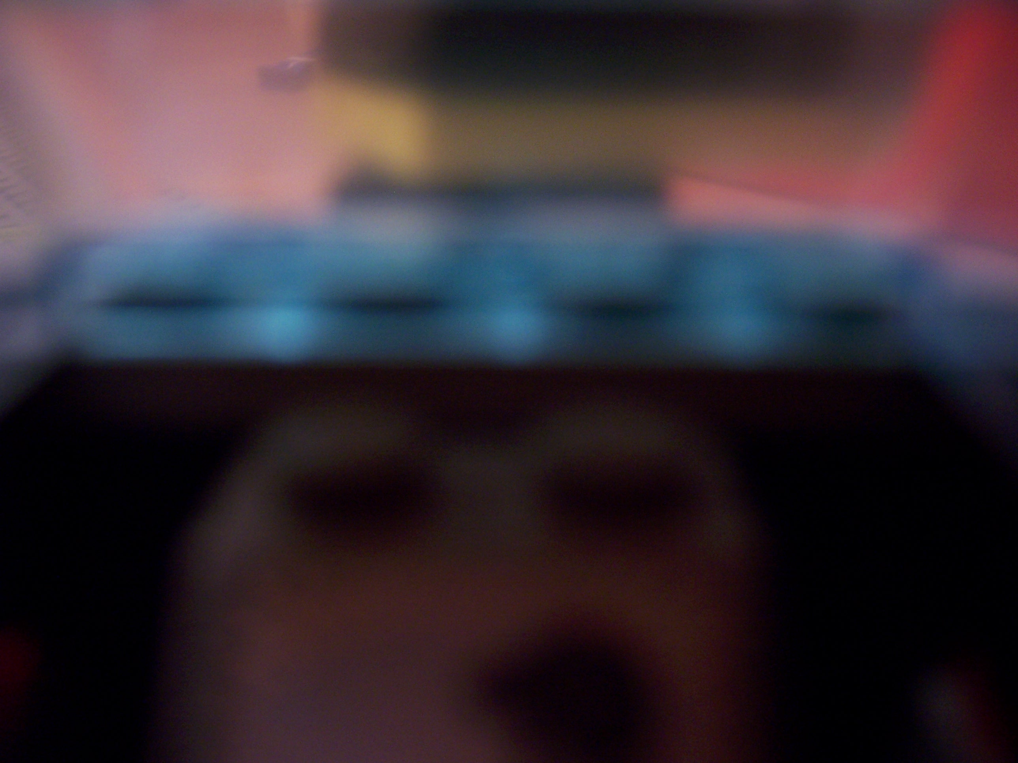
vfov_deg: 39.7
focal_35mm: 36
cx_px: 509
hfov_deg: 51.4
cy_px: 382
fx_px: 1059
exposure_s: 1/8
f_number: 2.8
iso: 160
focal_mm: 6.2
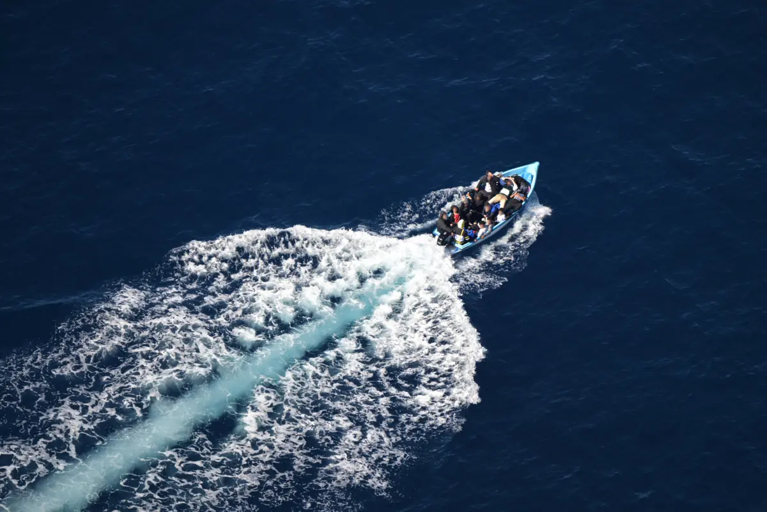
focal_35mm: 600
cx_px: 384
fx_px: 12782
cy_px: 256
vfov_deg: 2.3
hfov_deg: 3.4
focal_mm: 600
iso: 560
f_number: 6.3
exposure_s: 1/1250
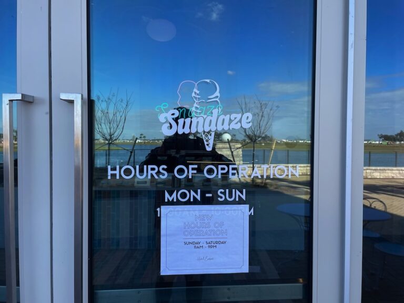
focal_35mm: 26
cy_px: 152
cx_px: 202
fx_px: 303
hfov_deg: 67.3
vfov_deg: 53.1
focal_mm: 4.2
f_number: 1.6
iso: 32
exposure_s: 1/698
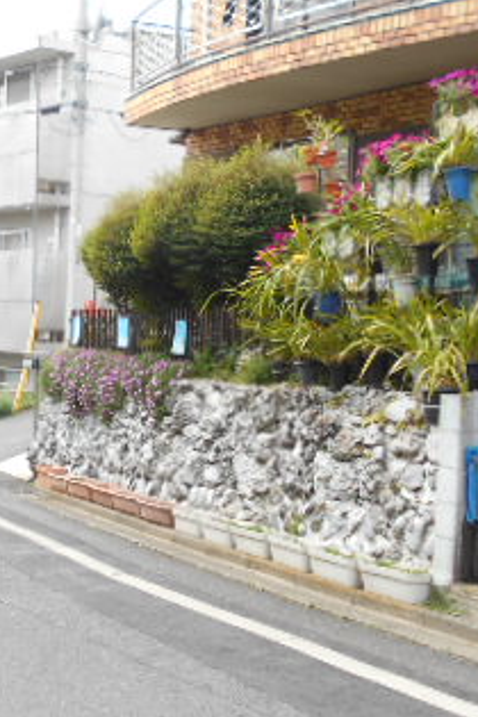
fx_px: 1095
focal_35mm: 55
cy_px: 373
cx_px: -43
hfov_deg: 23.2
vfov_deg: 36.2
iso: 80
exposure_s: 1/160
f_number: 3.2
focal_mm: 4.6
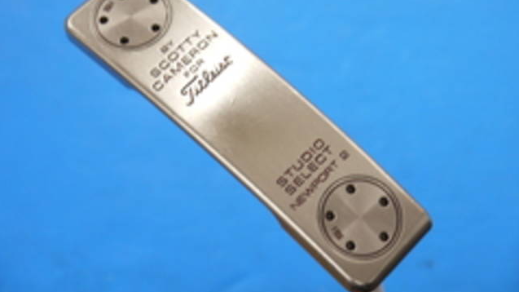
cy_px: 122
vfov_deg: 13.1
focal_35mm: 92
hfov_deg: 23.2
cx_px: 259
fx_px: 1266
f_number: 5.6
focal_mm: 42
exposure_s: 1/80
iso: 500
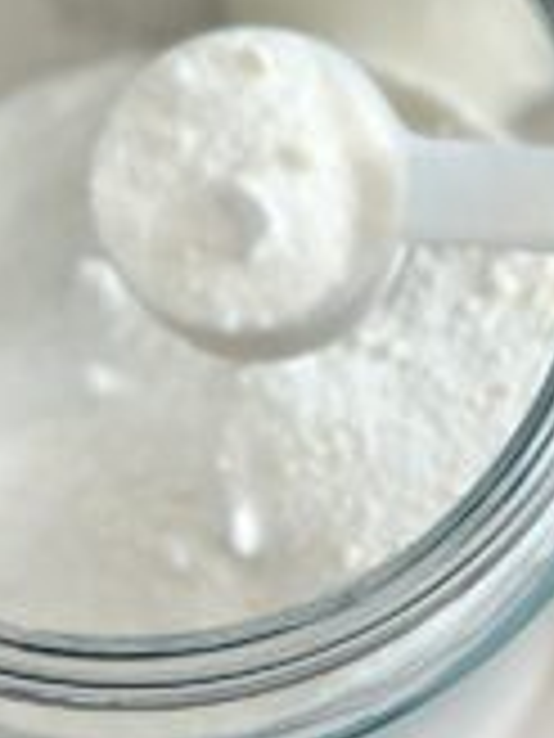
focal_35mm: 146
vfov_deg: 13.4
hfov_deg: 10.2
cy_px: 68
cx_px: 223
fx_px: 3115
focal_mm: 6.86
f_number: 1.78
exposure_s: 1/125
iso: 100
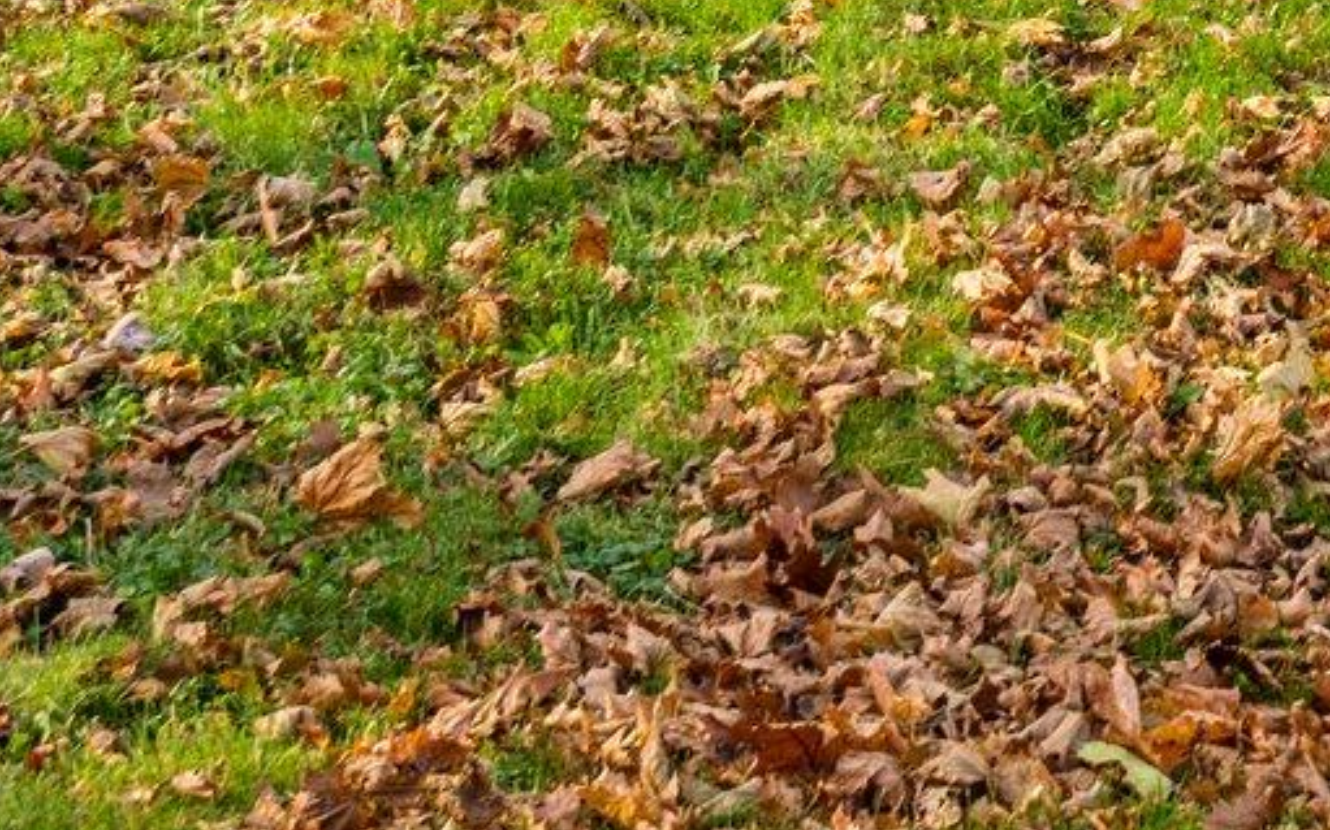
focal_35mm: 143
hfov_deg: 14.1
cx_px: 1645
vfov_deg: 8.7
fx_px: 5182
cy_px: -803
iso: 50
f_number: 9
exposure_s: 1/25
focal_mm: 35
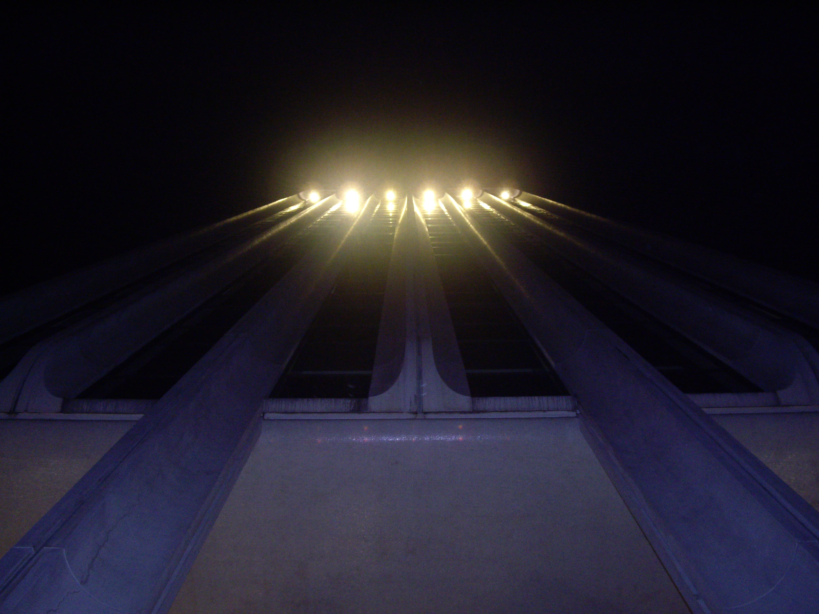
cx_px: 410
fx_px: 899
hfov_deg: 49.0
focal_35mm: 38
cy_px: 307
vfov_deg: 37.7
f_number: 2.8
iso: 400
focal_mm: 7.9
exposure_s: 1/40
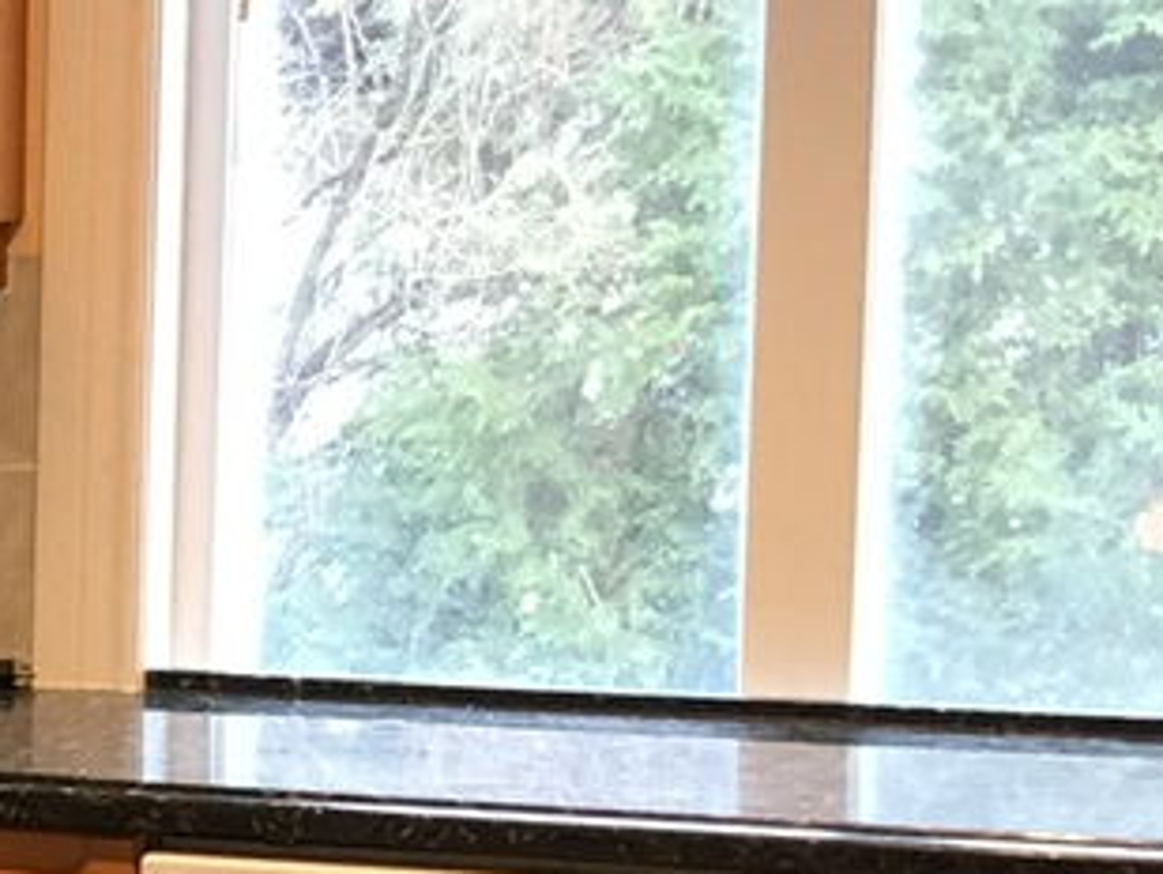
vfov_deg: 9.9
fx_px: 5042
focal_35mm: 150
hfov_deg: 11.4
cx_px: -1404
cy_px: 753
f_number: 2.2
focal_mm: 4.15
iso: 40
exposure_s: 1/15
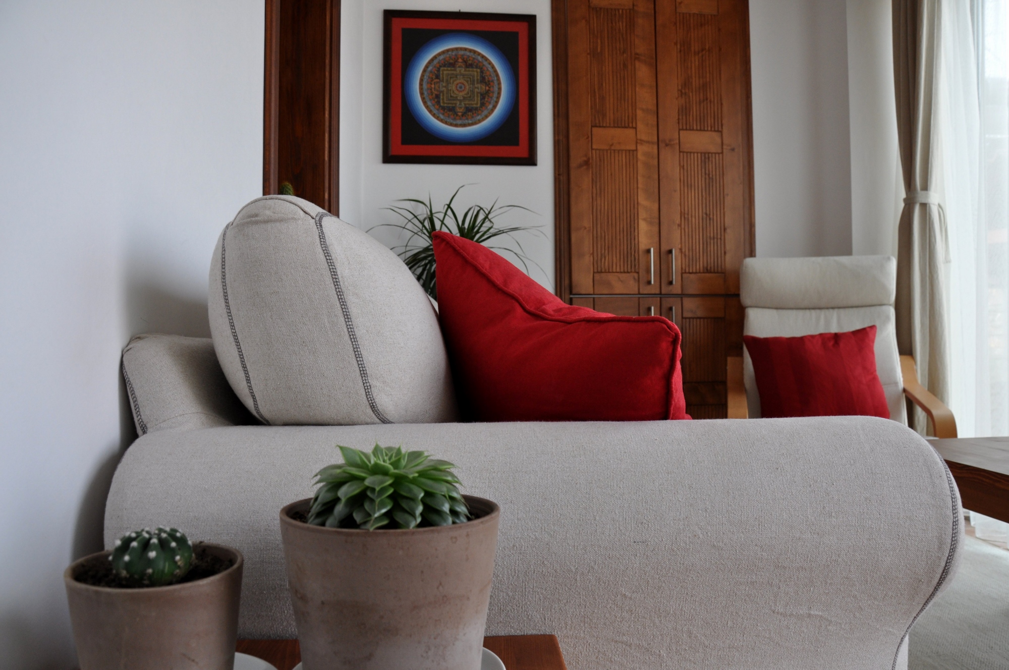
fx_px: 756
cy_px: 335
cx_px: 504
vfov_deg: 47.8
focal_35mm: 27
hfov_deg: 67.4
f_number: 5.6
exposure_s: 1/125
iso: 400
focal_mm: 18
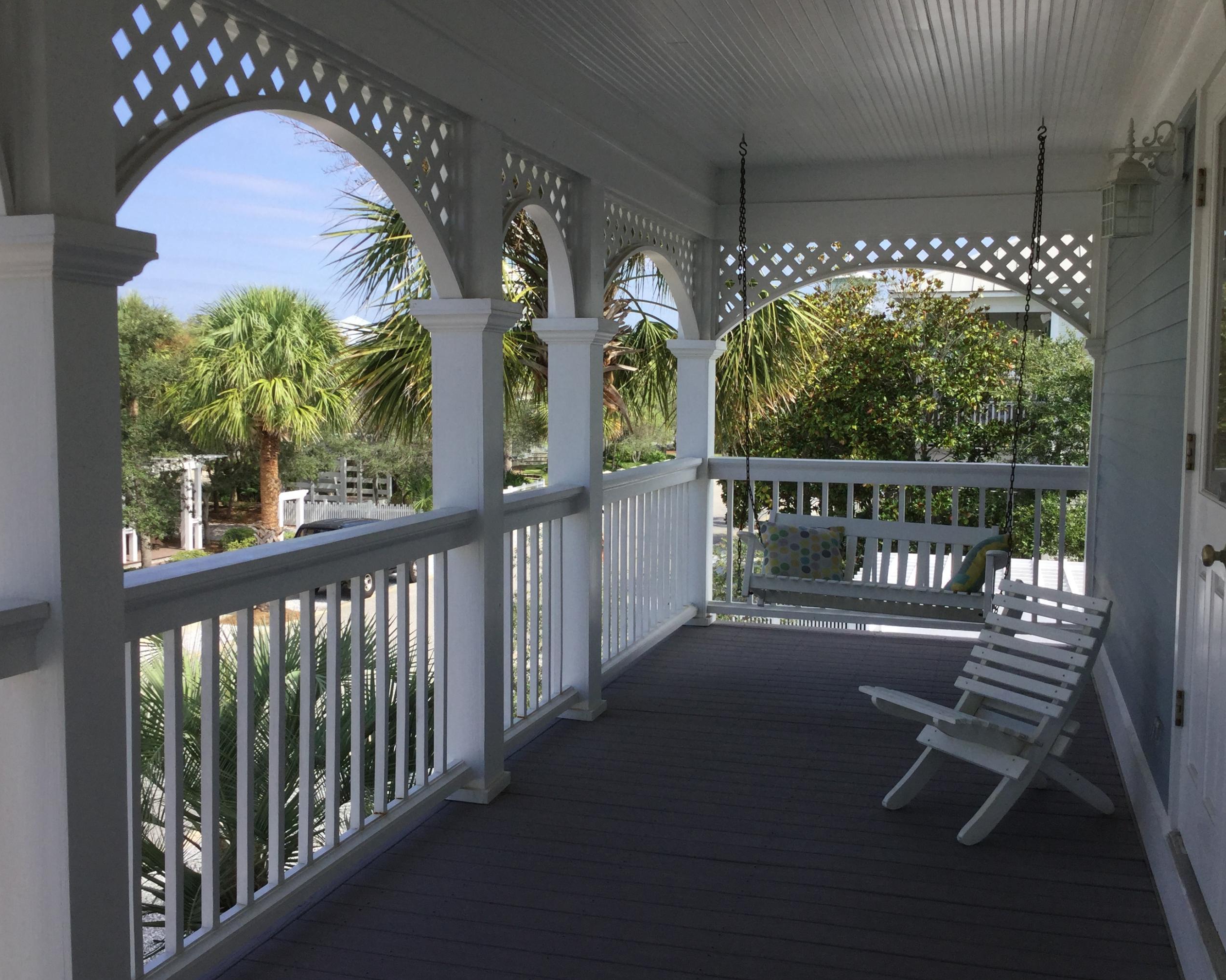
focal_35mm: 36
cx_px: 595
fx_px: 1306
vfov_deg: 41.1
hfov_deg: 50.3
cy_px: 490
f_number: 2.4
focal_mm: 3.3
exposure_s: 1/657
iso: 25
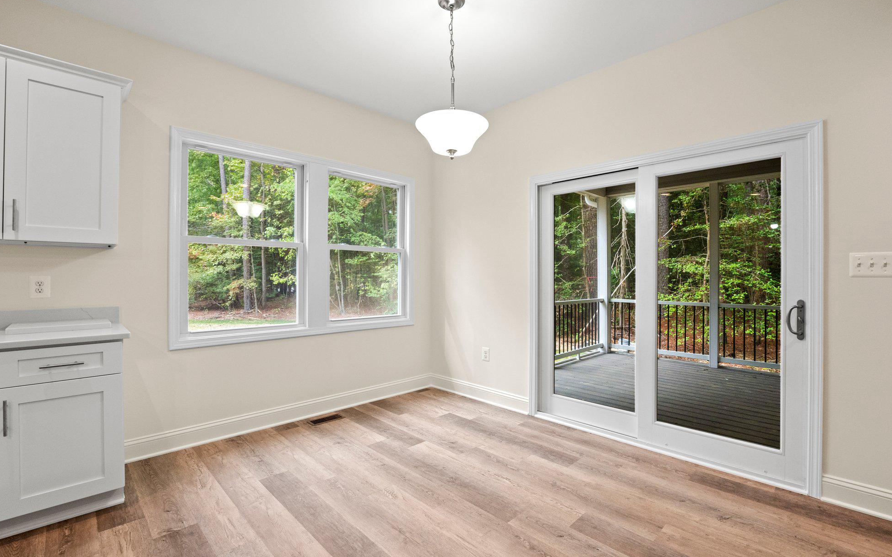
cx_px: 443
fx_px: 365
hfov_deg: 101.5
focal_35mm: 15
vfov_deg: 74.6
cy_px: 306
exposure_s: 1/60
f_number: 7.1
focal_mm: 14
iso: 1000
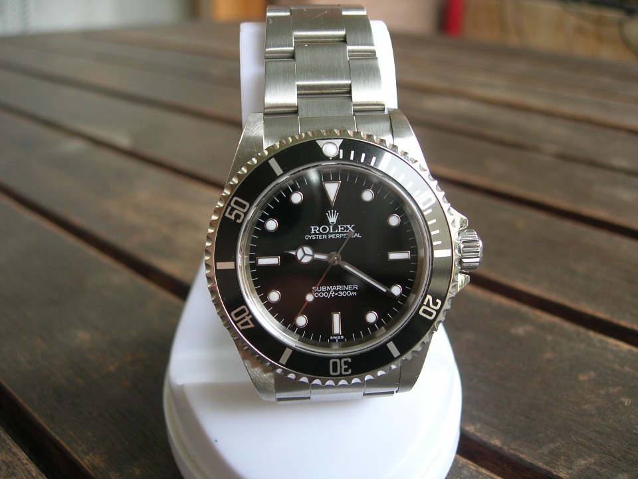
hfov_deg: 49.0
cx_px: 319
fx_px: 700
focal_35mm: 38
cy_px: 240
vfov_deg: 37.7
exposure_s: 1/29.8
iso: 64
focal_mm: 7.8
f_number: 2.8
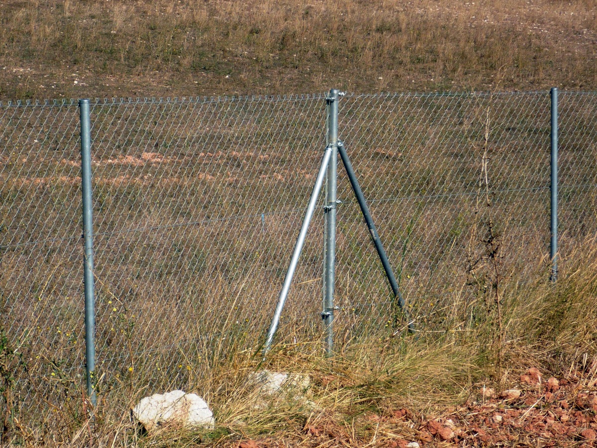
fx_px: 1811
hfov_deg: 18.7
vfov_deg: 14.1
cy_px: 224
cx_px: 298
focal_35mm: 105
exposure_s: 1/640
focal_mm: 17.4
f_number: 5
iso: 100
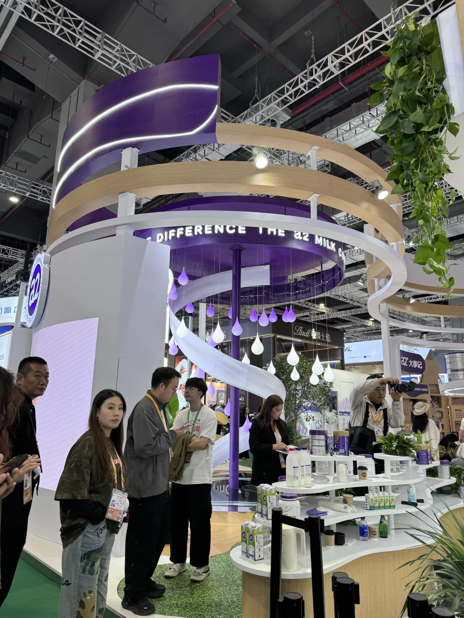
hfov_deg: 56.8
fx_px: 429
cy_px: 309
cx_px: 232
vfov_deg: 71.6
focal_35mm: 24
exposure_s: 1/100
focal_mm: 6.76
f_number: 1.78
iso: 80
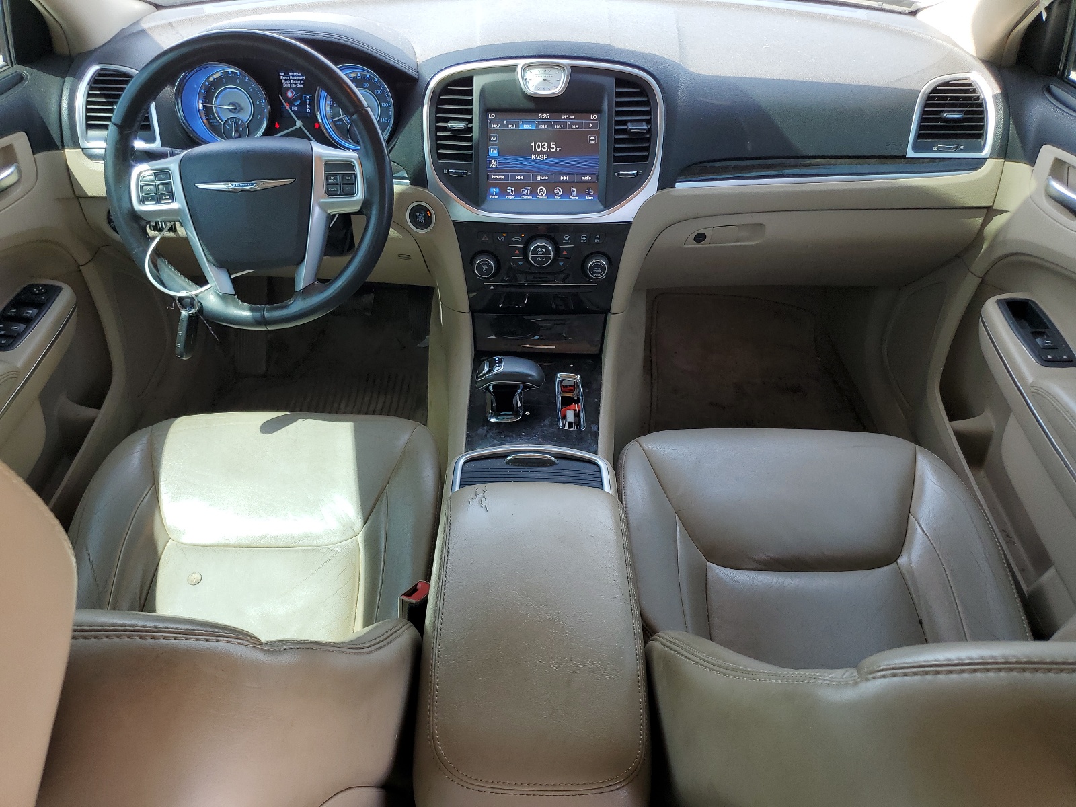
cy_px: 404
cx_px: 538
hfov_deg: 67.3
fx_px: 808
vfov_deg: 53.1
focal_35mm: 26
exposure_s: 1/182
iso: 50
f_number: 1.5
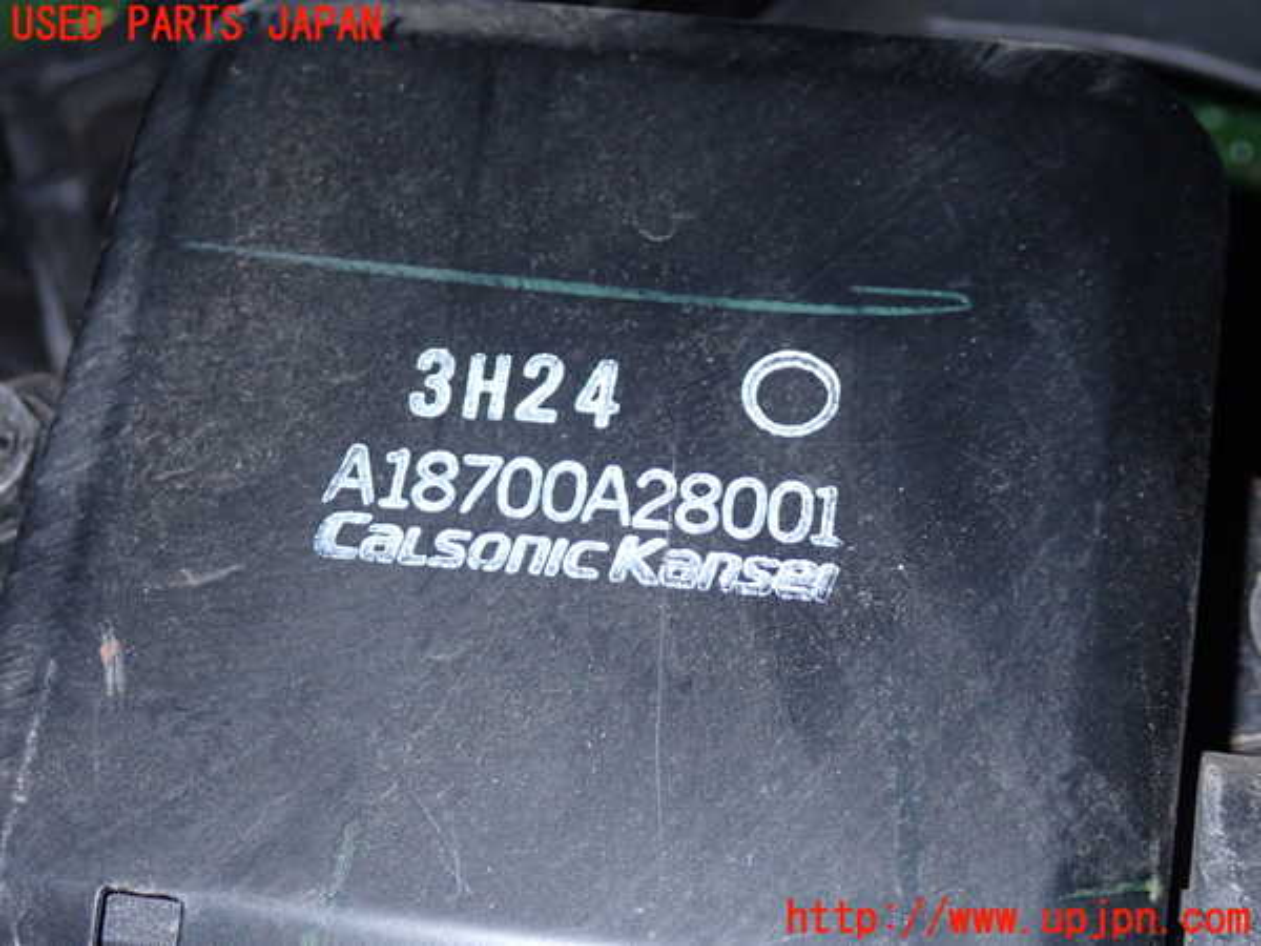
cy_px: 473
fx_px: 2586
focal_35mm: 71
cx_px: 630
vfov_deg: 20.7
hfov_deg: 27.4
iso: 500
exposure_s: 1/60
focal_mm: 12.73
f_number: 11
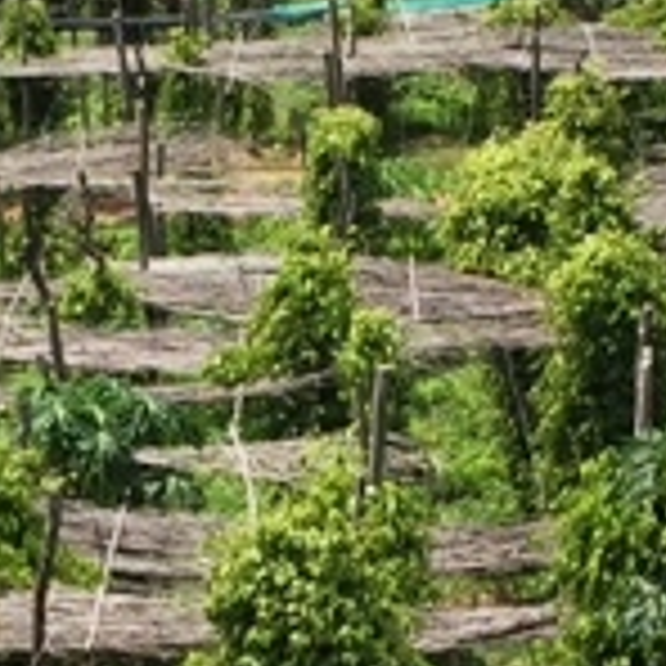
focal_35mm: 177
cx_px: 266
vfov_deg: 9.8
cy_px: 684
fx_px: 3853
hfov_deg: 9.9
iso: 32
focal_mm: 4.15
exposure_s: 1/1721
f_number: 2.2
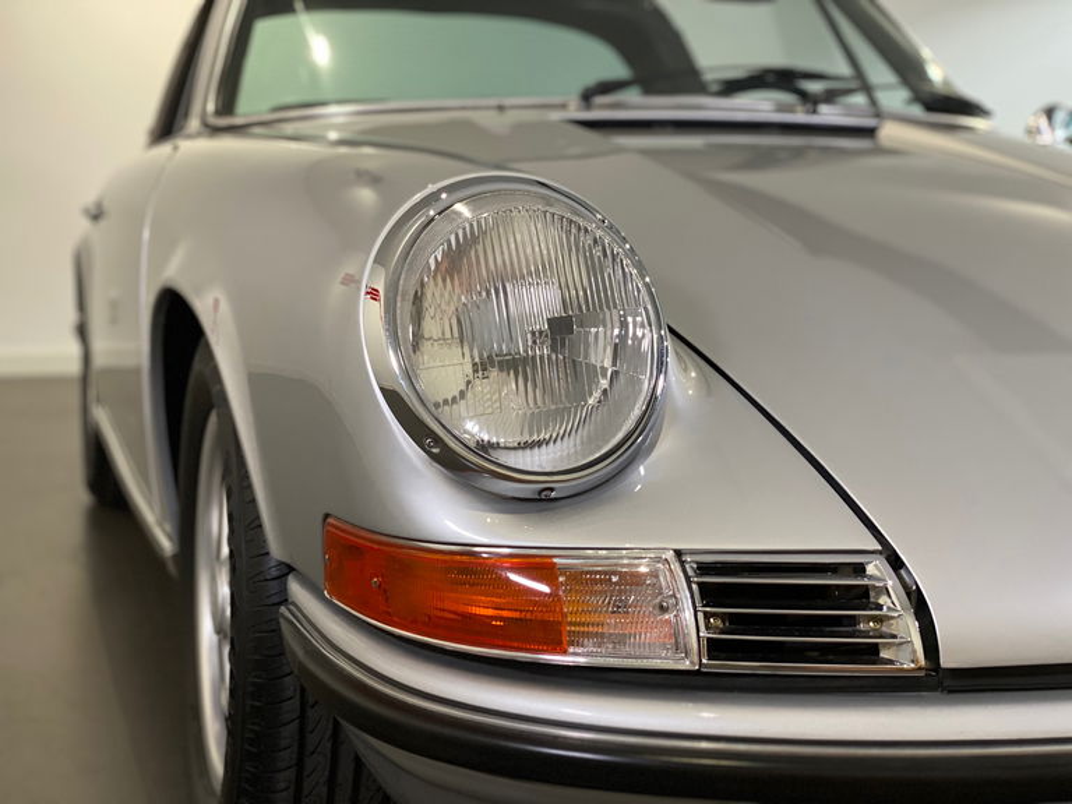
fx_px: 1610
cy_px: 402
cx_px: 536
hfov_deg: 36.8
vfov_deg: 28.0
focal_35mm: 52
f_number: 2
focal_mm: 6
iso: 200
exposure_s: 1/40
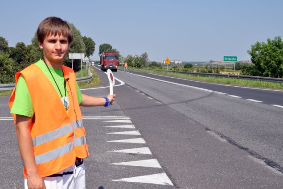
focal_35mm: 45
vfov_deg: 30.2
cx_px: 139
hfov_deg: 44.0
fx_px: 350
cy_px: 96
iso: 200
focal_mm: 29
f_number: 25
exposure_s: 1/60
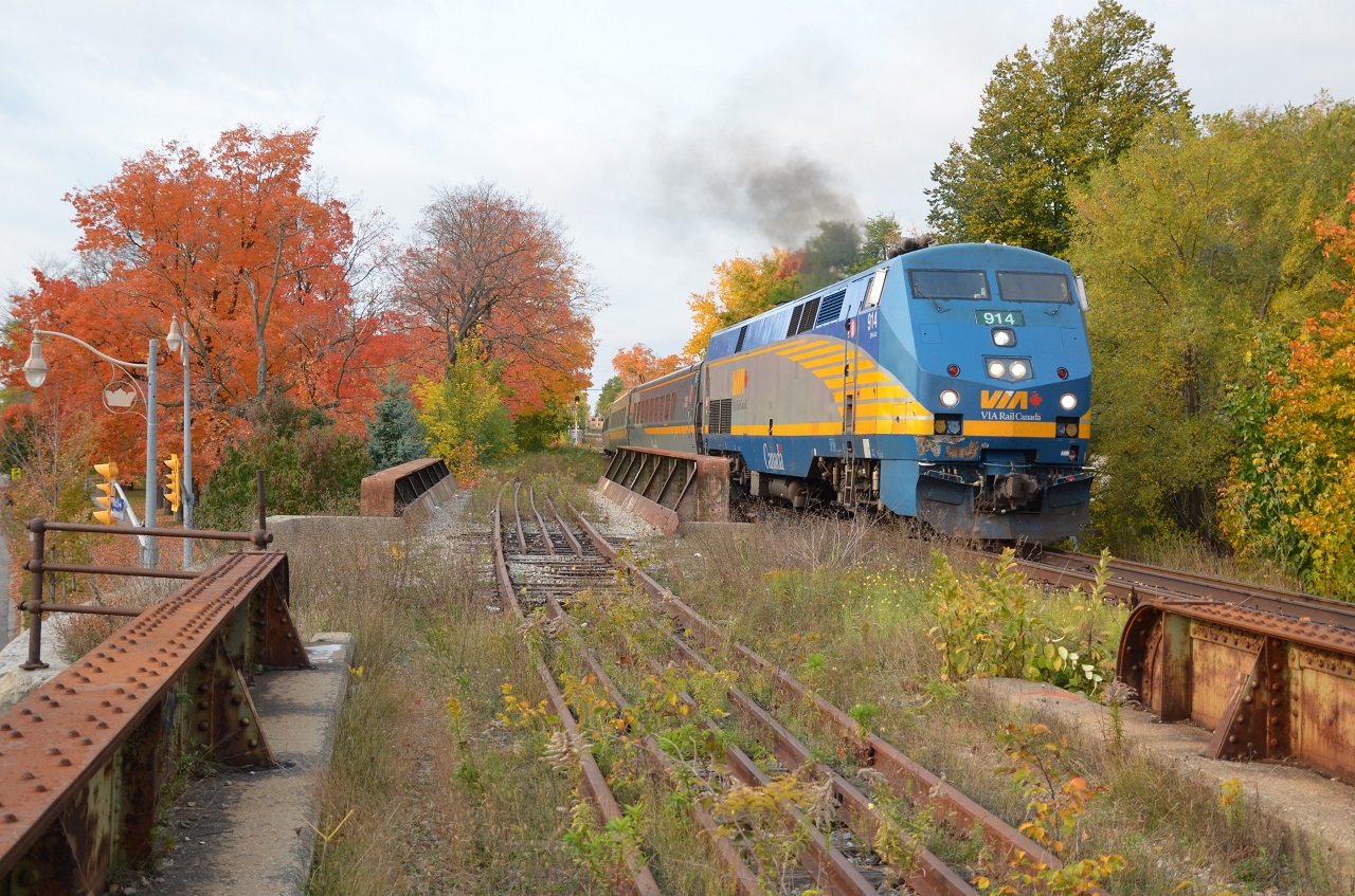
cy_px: 448
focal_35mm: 42
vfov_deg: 31.7
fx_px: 1577
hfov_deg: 46.5
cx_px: 678
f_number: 4.5
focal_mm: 28
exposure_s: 1/1250
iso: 400
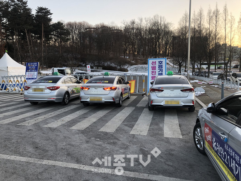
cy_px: 90
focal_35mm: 28
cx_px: 120
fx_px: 195
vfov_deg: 49.7
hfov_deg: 63.4
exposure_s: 1/120
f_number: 1.8
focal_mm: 3.99
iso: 32
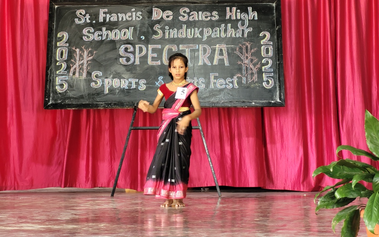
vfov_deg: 16.1
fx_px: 837
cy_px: 108
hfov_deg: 25.5
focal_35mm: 81
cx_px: 190
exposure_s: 1/50
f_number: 2.4
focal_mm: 7.12
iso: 125
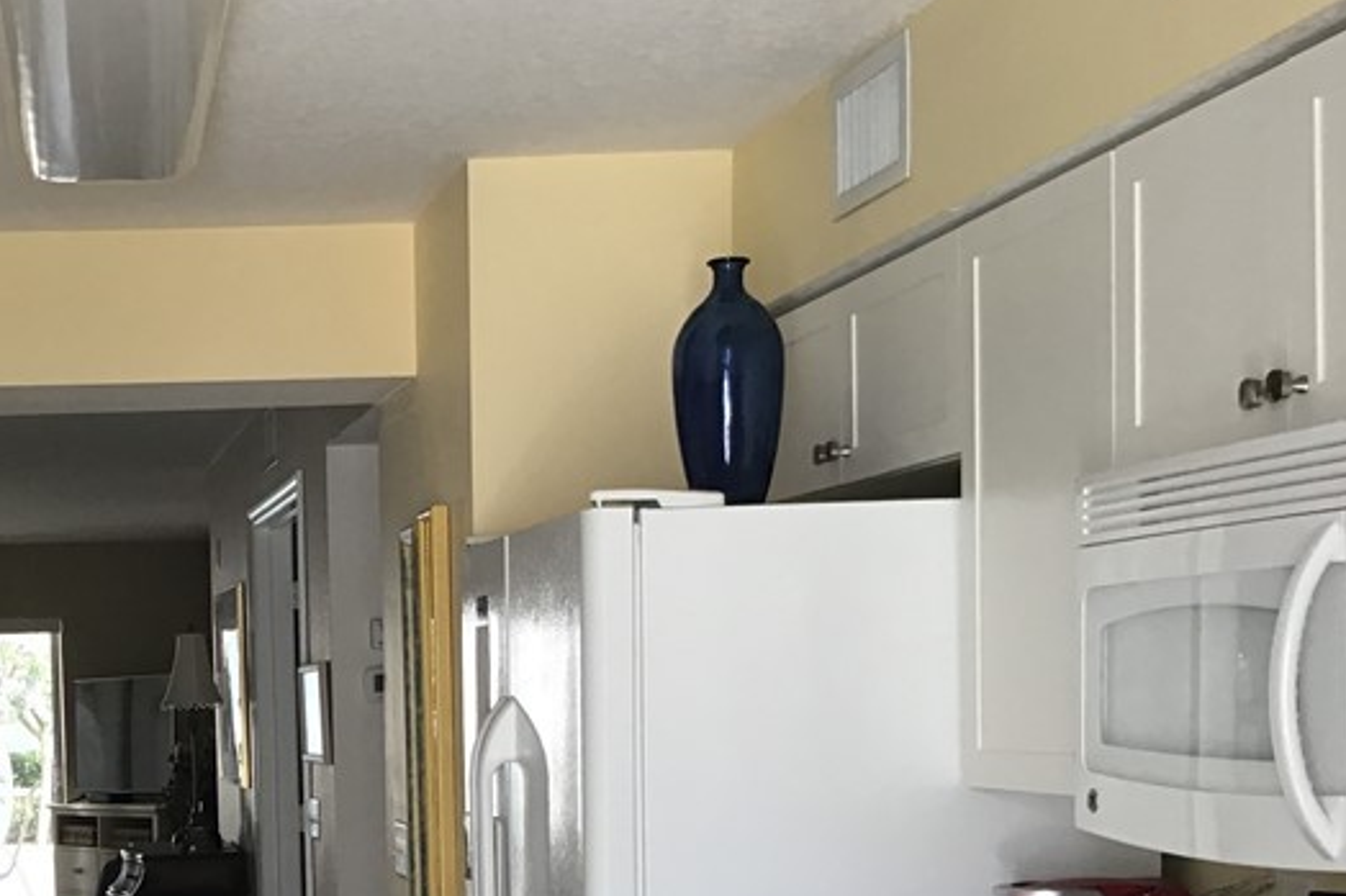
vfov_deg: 20.9
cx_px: 121
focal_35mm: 63
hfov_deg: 30.4
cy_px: 883
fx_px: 2355
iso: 32
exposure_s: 1/40
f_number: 2.4
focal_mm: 3.3
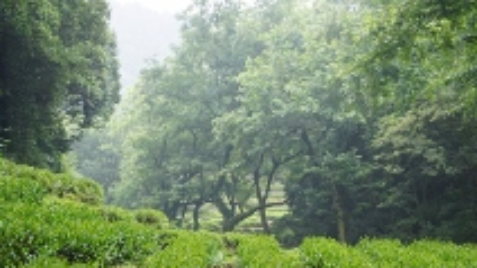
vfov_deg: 14.3
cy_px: 265
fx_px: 1049
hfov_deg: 25.6
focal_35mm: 83
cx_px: 209
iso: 100
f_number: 4.5
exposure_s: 1/60
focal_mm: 28
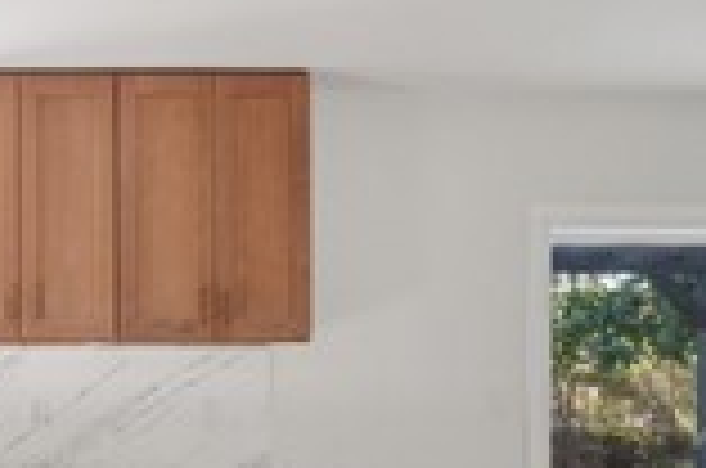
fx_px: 959
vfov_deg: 26.6
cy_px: 414
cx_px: -351
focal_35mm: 49
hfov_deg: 27.7
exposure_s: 1/30
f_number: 8
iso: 250
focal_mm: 12
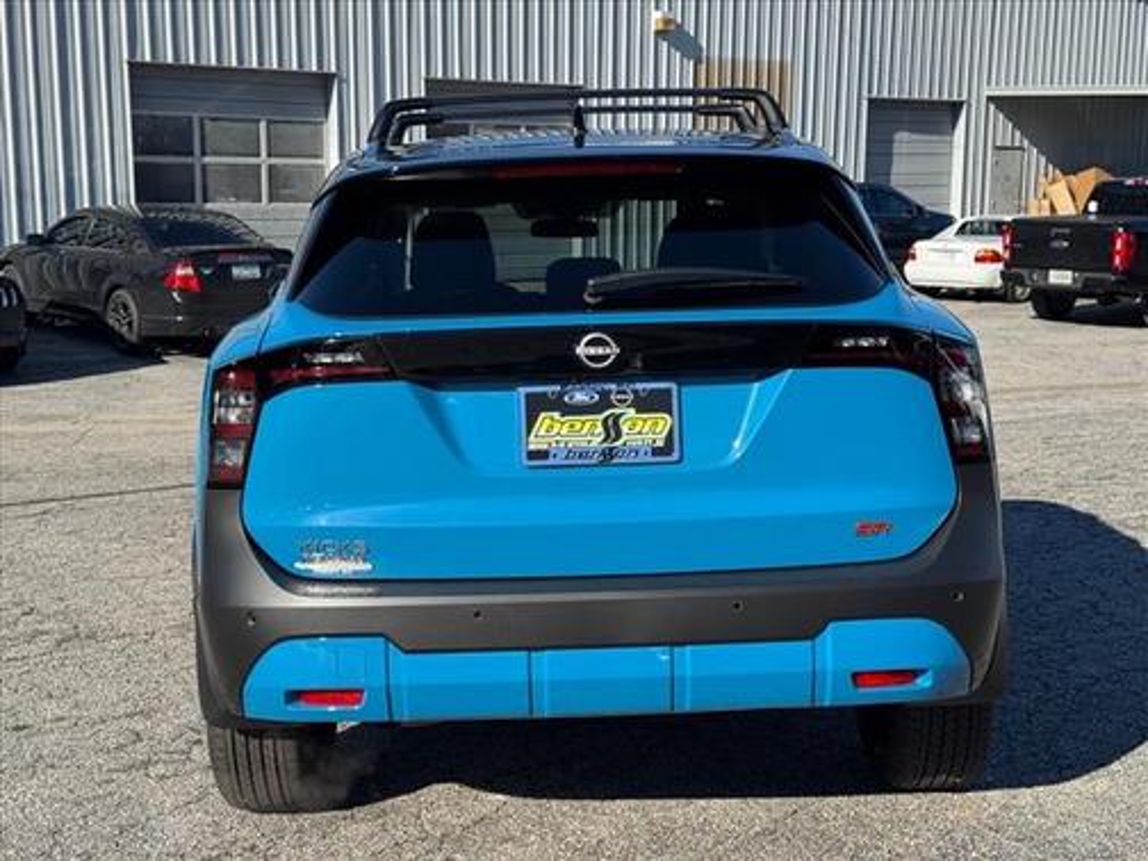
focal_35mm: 48
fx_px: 1592
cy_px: 430
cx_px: 574
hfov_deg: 39.7
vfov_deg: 30.3
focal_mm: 6.76
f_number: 1.78
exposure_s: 1/3425
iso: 64
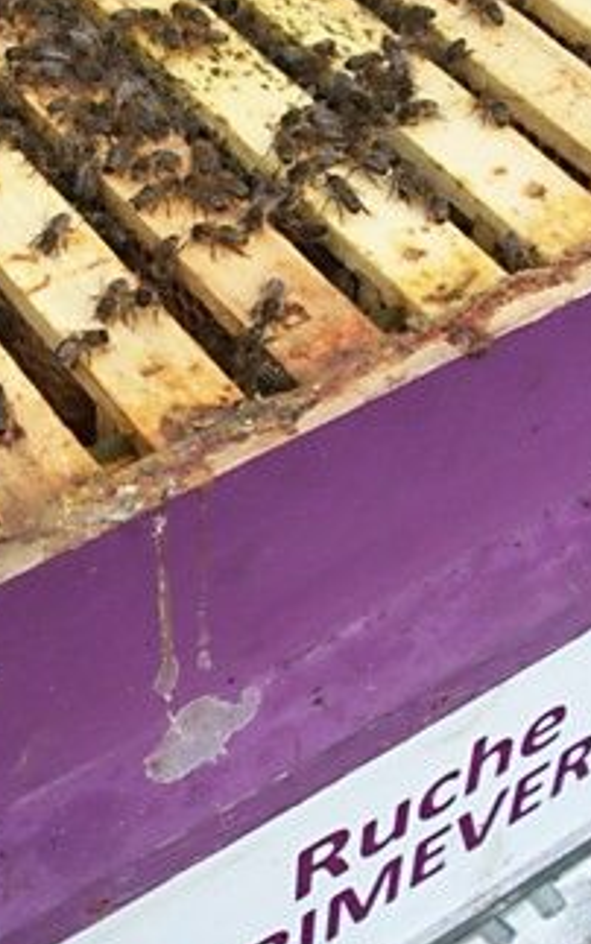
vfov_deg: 32.4
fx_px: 1623
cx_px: 146
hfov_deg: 20.5
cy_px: 418
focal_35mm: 63
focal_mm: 5.7
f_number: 2.9
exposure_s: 1/160
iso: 80
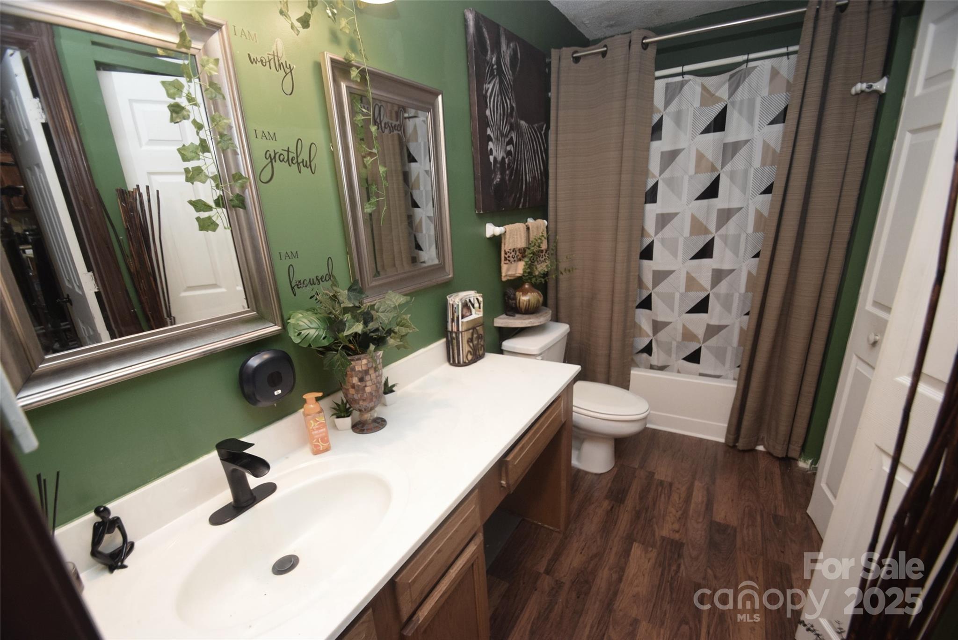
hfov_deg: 100.4
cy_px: 320
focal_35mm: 15
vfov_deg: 77.4
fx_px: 399
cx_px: 479
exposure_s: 1/60
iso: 1100
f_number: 3.5
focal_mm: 10
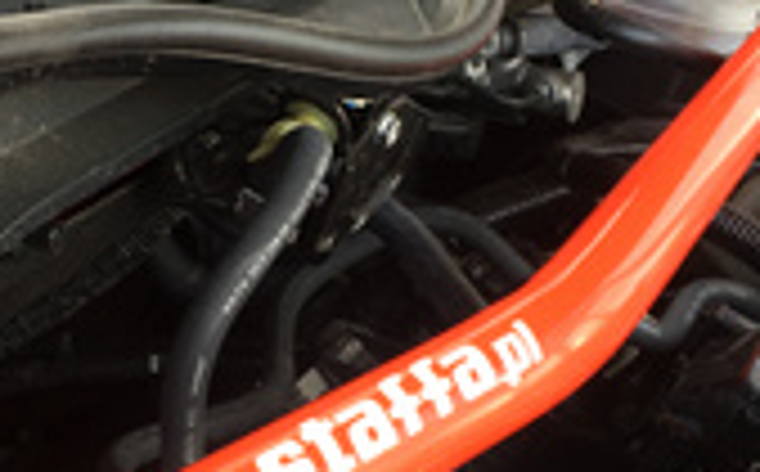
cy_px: 317
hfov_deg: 25.2
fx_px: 1696
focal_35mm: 82
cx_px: 270
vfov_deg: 15.8
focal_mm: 4.15
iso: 32
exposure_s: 1/50
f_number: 2.2
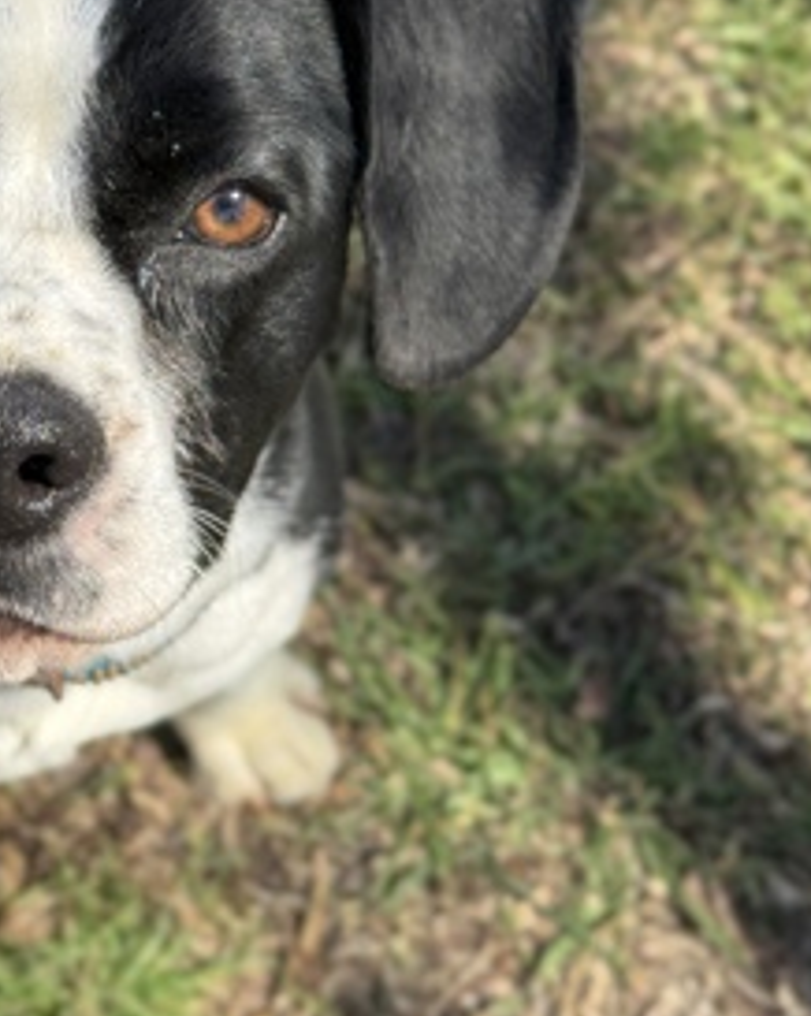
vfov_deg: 19.9
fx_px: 2884
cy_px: 346
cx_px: 56
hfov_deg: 15.8
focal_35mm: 96
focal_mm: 6.76
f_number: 1.78
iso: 64
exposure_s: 1/1339
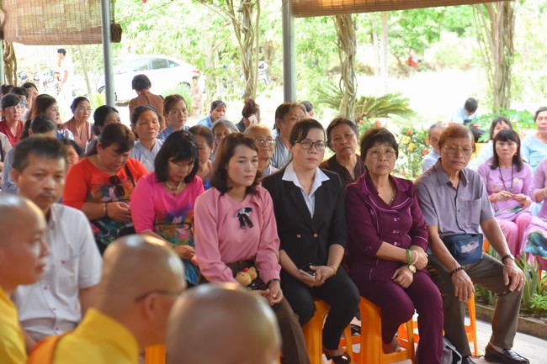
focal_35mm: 70
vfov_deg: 19.4
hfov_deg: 28.9
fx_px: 1063
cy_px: 182
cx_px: 274
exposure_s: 1/125
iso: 800
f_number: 4
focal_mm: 70
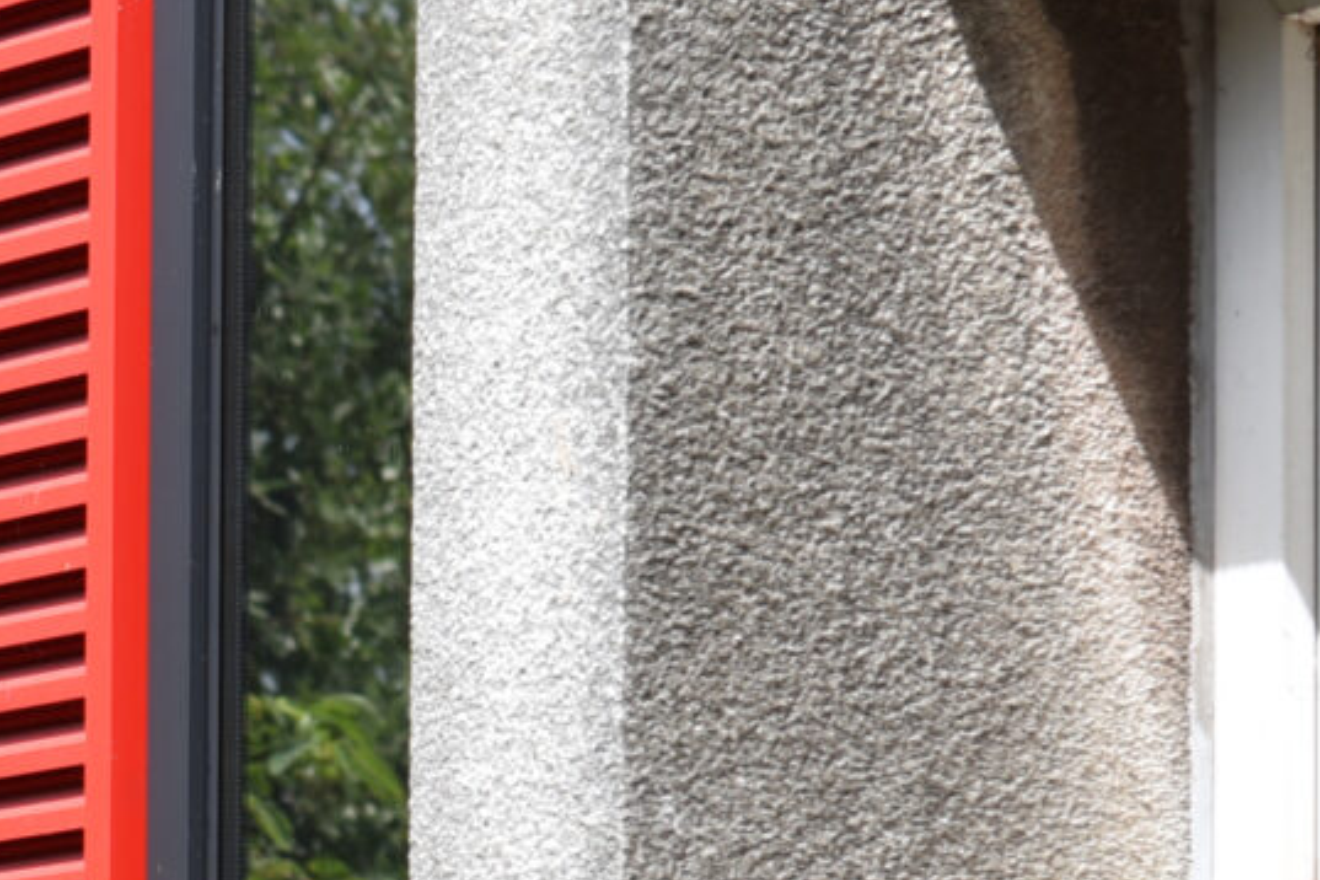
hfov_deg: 6.1
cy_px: 1326
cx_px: -1023
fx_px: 12246
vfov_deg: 4.1
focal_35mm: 334
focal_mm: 70
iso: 80
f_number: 4.5
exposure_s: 1/320
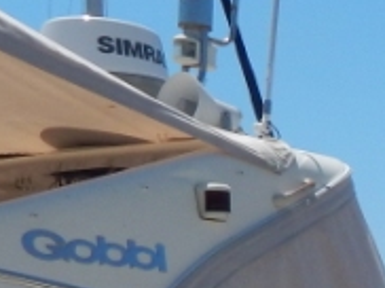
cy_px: 390
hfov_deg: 13.2
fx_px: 1377
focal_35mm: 124
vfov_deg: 11.6
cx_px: 821
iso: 125
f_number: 6
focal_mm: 4
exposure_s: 1/1000
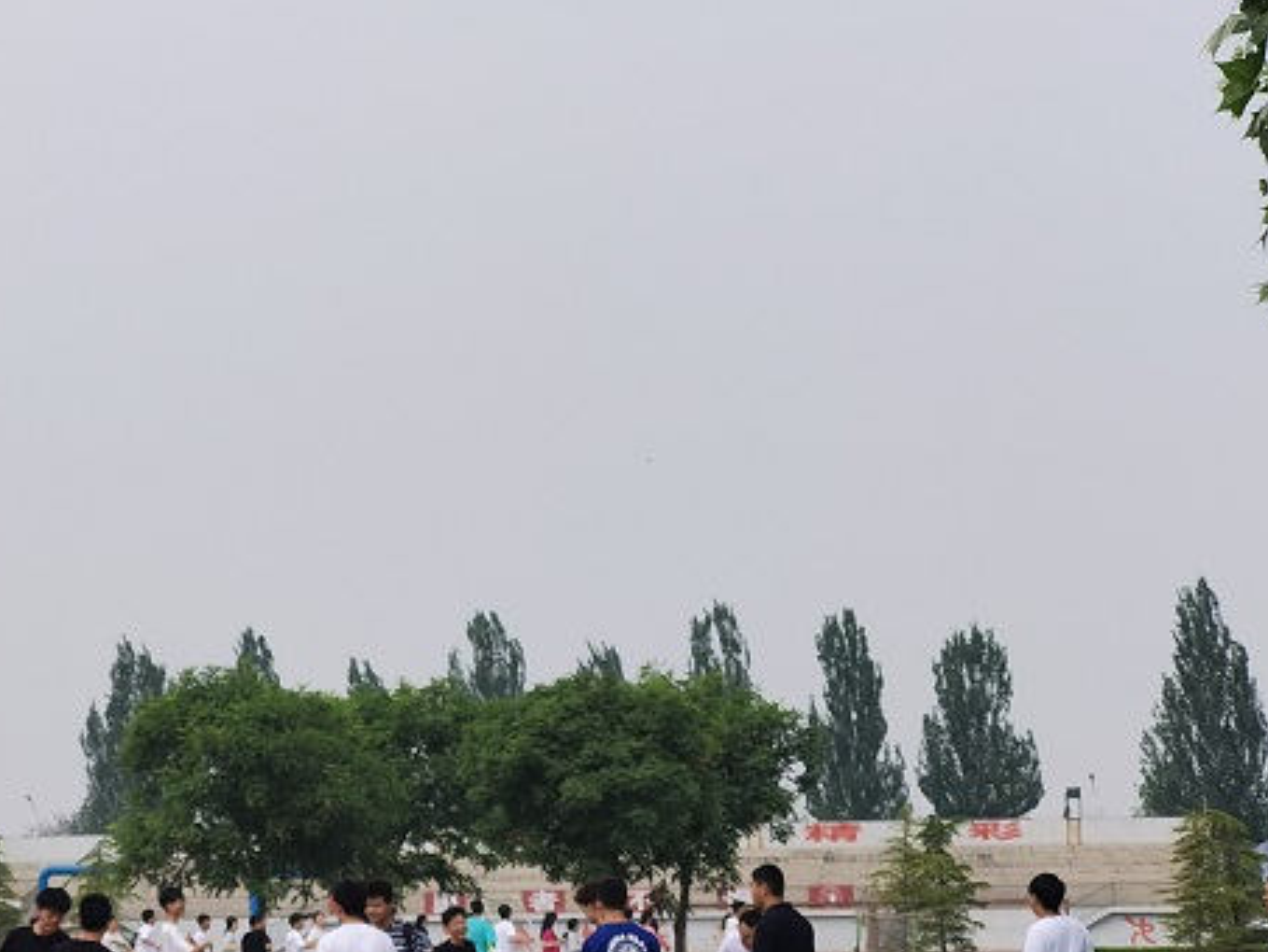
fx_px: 5386
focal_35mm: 147
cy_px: 644
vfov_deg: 10.1
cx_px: 409
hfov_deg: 13.4
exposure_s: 1/1285
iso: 50
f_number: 2.4
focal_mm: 7.48
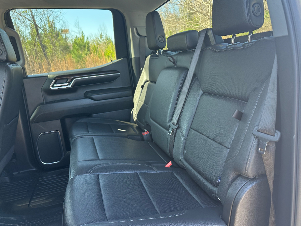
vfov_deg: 51.4
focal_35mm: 27
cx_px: 164
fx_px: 235
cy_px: 112
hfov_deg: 65.2
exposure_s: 1/121
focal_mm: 6.86
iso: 125
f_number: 1.78
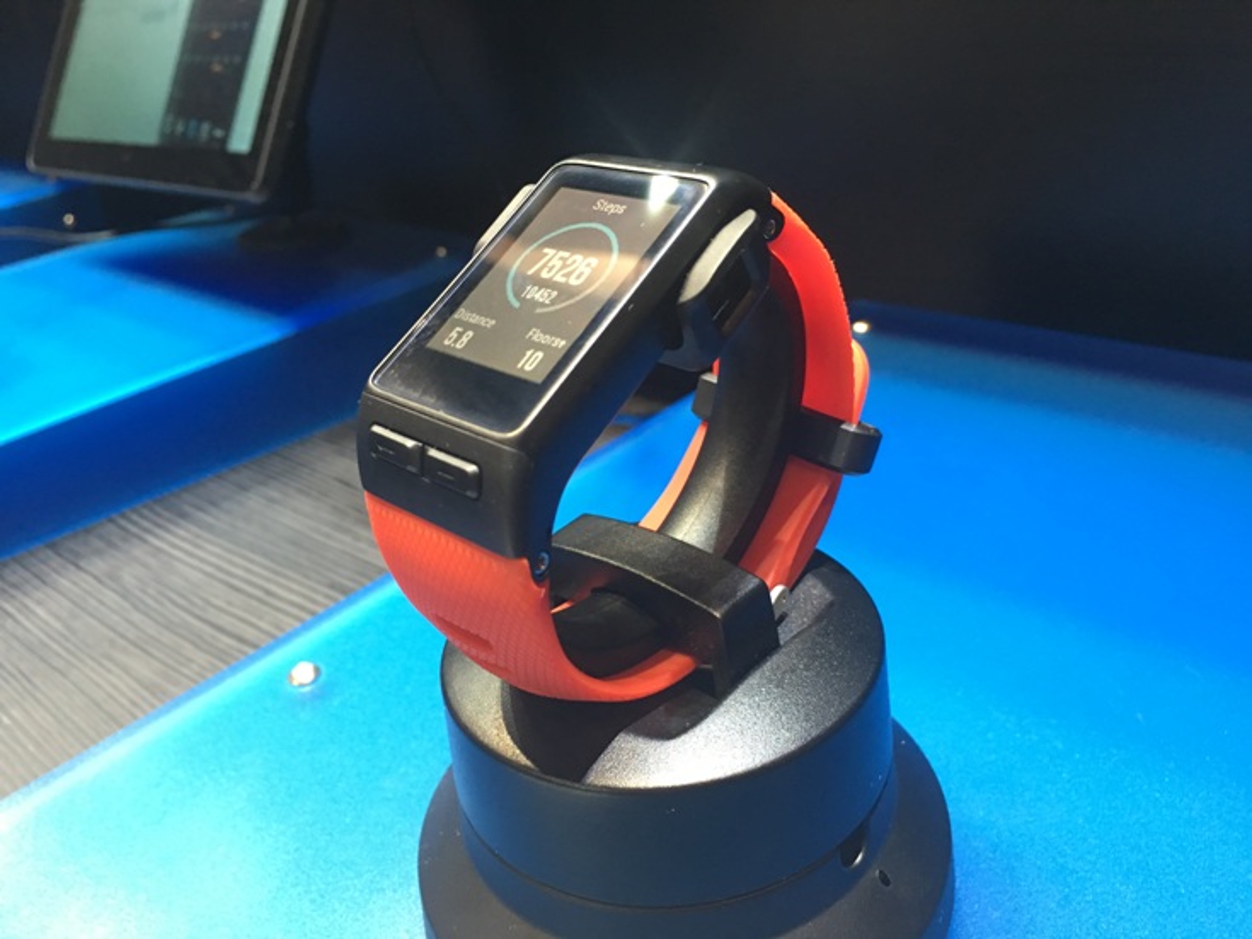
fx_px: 1049
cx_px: 626
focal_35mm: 29
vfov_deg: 48.2
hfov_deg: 61.7
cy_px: 470
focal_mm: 4.15
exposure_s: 1/17
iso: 100
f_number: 2.2
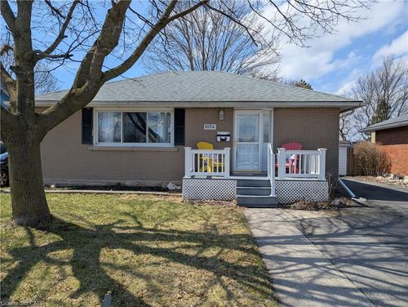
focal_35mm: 24
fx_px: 283
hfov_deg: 71.5
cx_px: 204
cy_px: 154
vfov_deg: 56.9
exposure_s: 1/2020
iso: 43
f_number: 1.85
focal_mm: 6.81
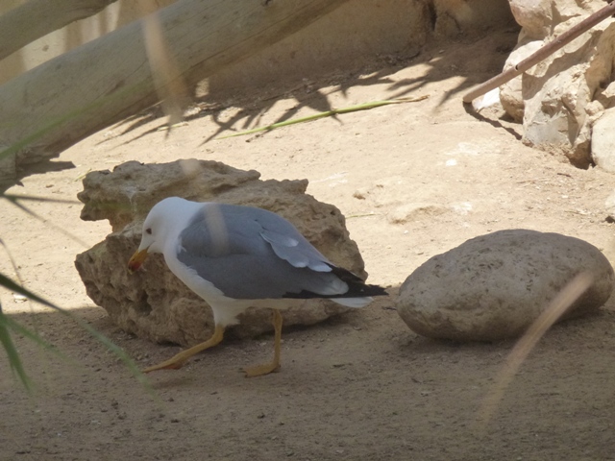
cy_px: 230
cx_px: 308
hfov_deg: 5.6
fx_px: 6307
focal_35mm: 355
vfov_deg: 4.2
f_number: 5.9
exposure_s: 1/500
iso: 320
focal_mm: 63.6
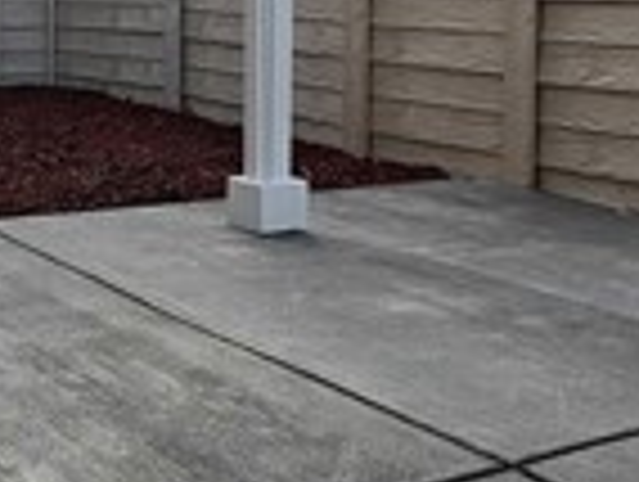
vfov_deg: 22.8
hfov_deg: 30.5
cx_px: 234
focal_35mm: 63
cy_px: 45
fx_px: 1165
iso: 64
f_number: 2.2
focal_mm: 2.59
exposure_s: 1/412
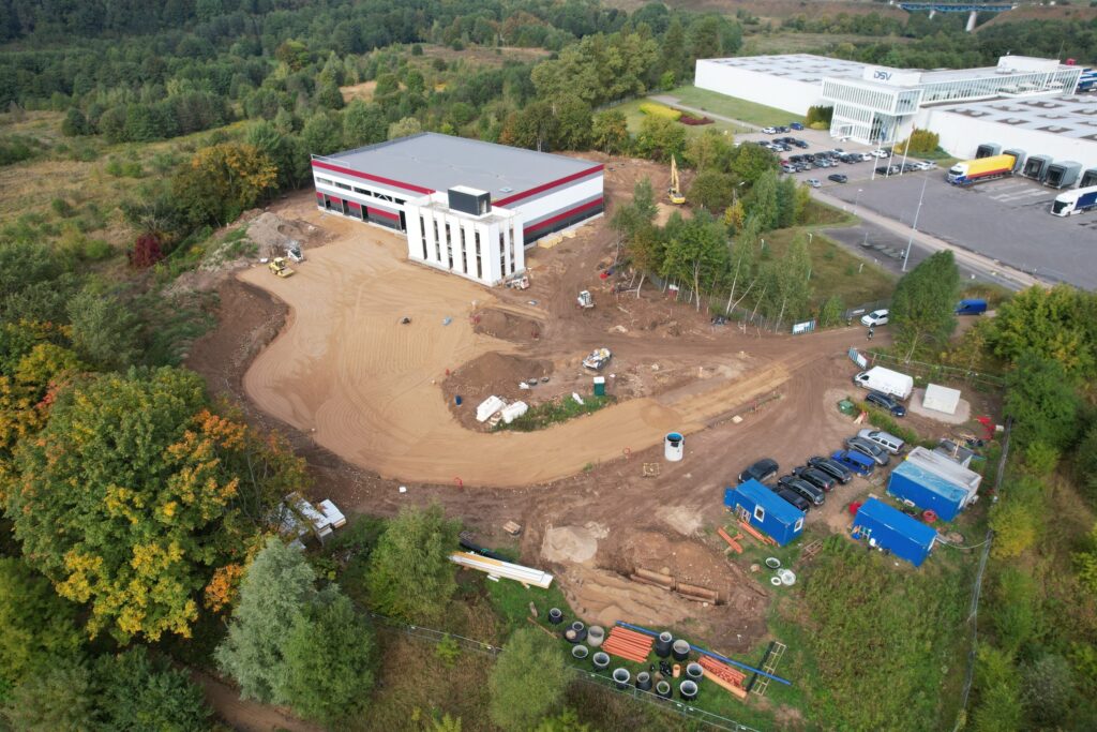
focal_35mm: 22
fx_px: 670
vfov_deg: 57.2
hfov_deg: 78.6
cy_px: 366
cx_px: 548
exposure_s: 1/1000
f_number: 2.8
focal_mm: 8.38
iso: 130
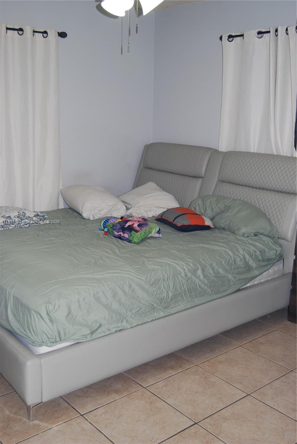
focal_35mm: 39
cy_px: 222
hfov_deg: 34.3
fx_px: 481
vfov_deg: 49.5
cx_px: 148
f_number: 4
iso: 200
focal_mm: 26
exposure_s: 1/60
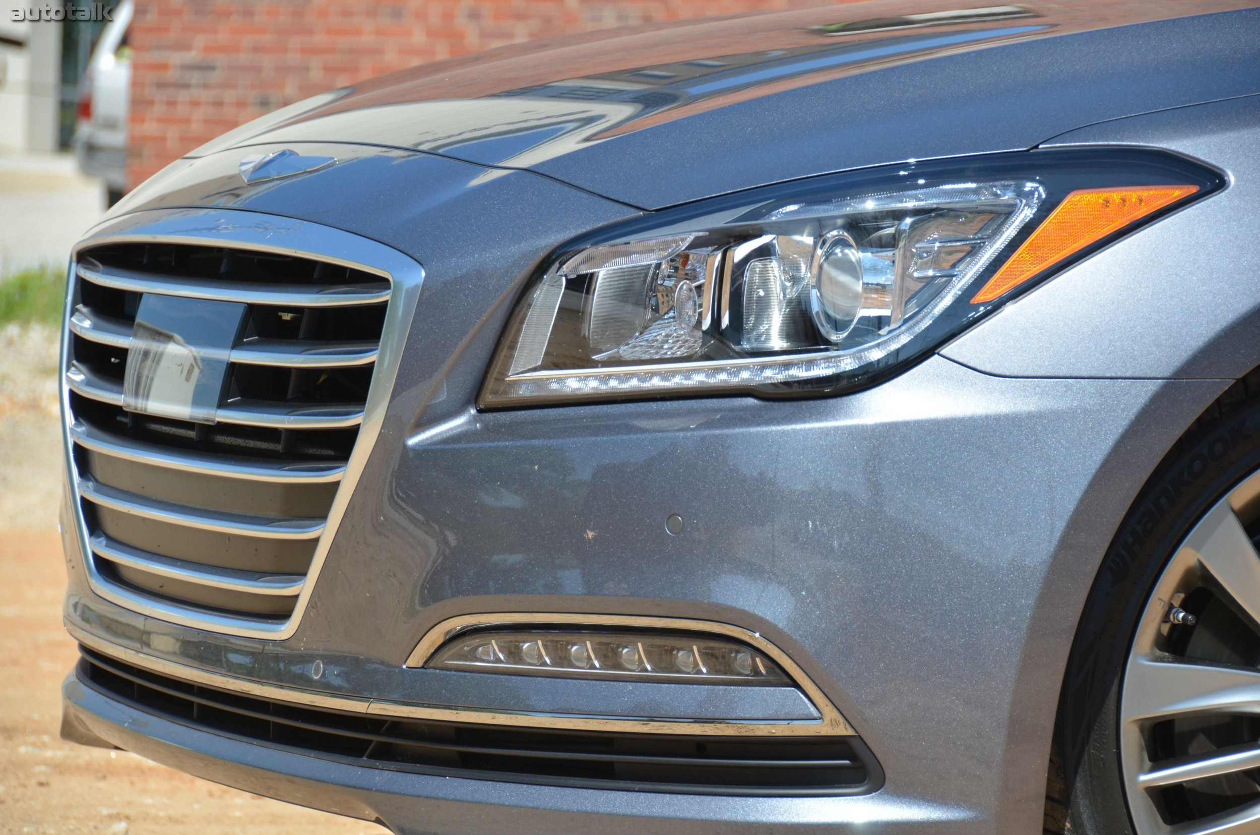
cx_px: 630
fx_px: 5501
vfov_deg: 8.7
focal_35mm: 158
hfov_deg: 13.1
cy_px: 418
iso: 400
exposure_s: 1/1250
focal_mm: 105
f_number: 5.3
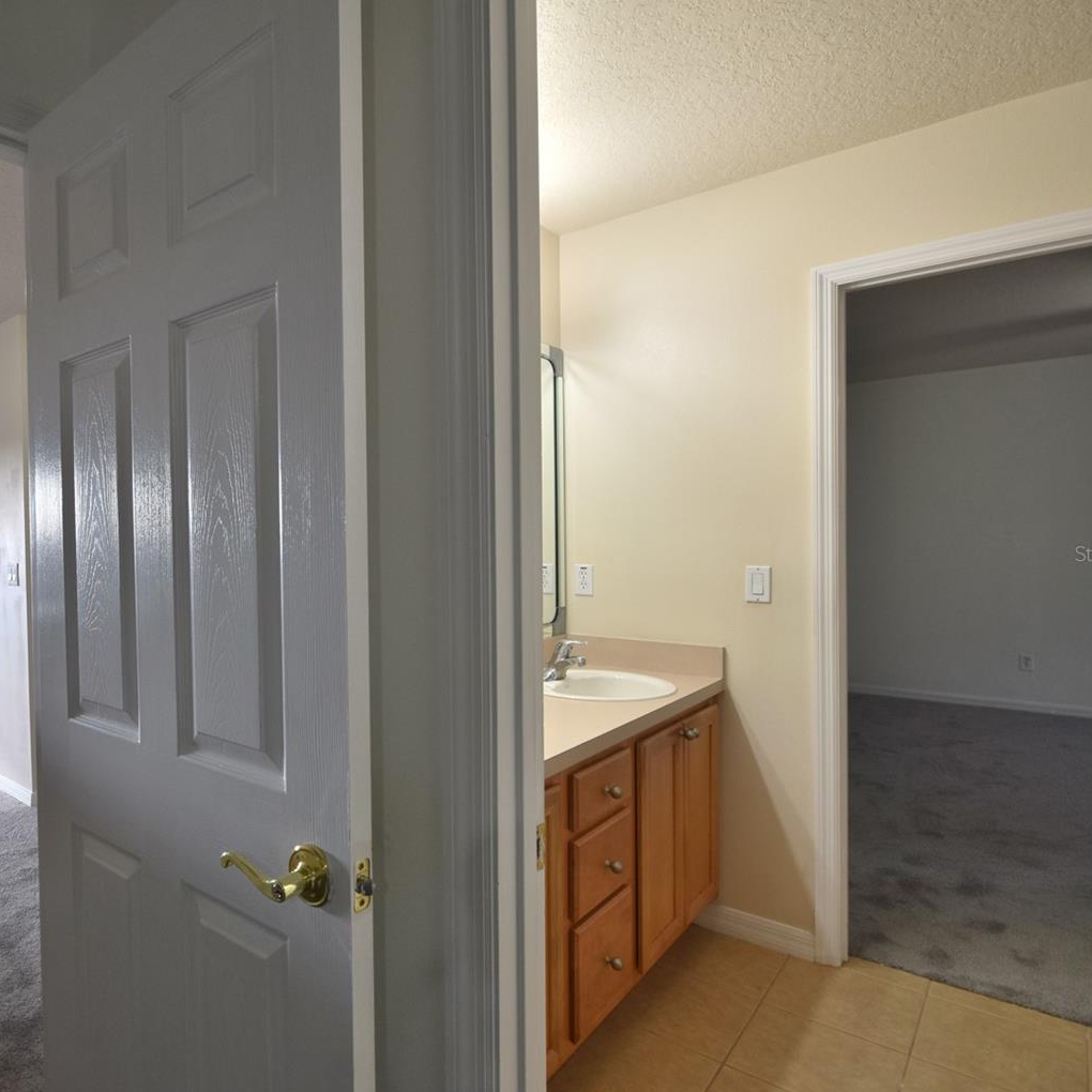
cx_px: 314
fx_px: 714
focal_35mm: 20
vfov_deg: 74.8
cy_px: 553
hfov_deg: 71.2
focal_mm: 10
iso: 250
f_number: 10
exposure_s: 1/15
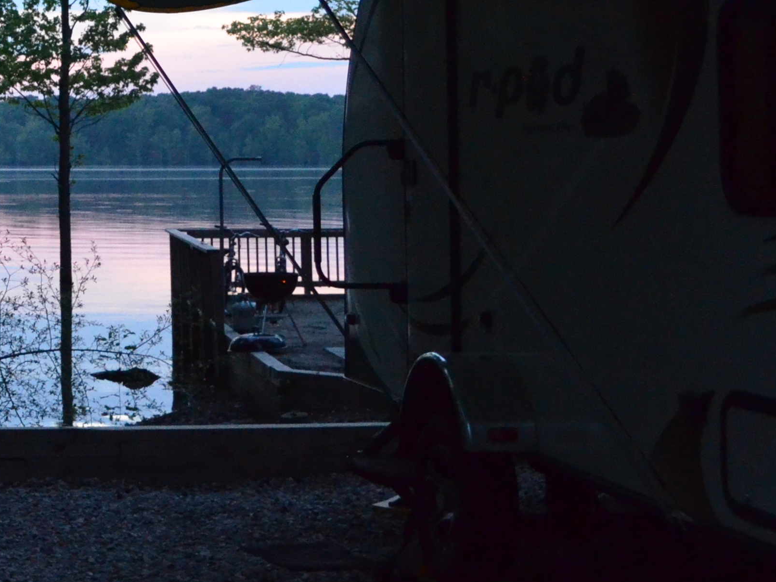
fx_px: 1973
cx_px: -292
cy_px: -51
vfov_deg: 16.3
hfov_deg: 20.0
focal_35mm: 88
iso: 3200
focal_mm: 20
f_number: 3.8
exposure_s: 1/8
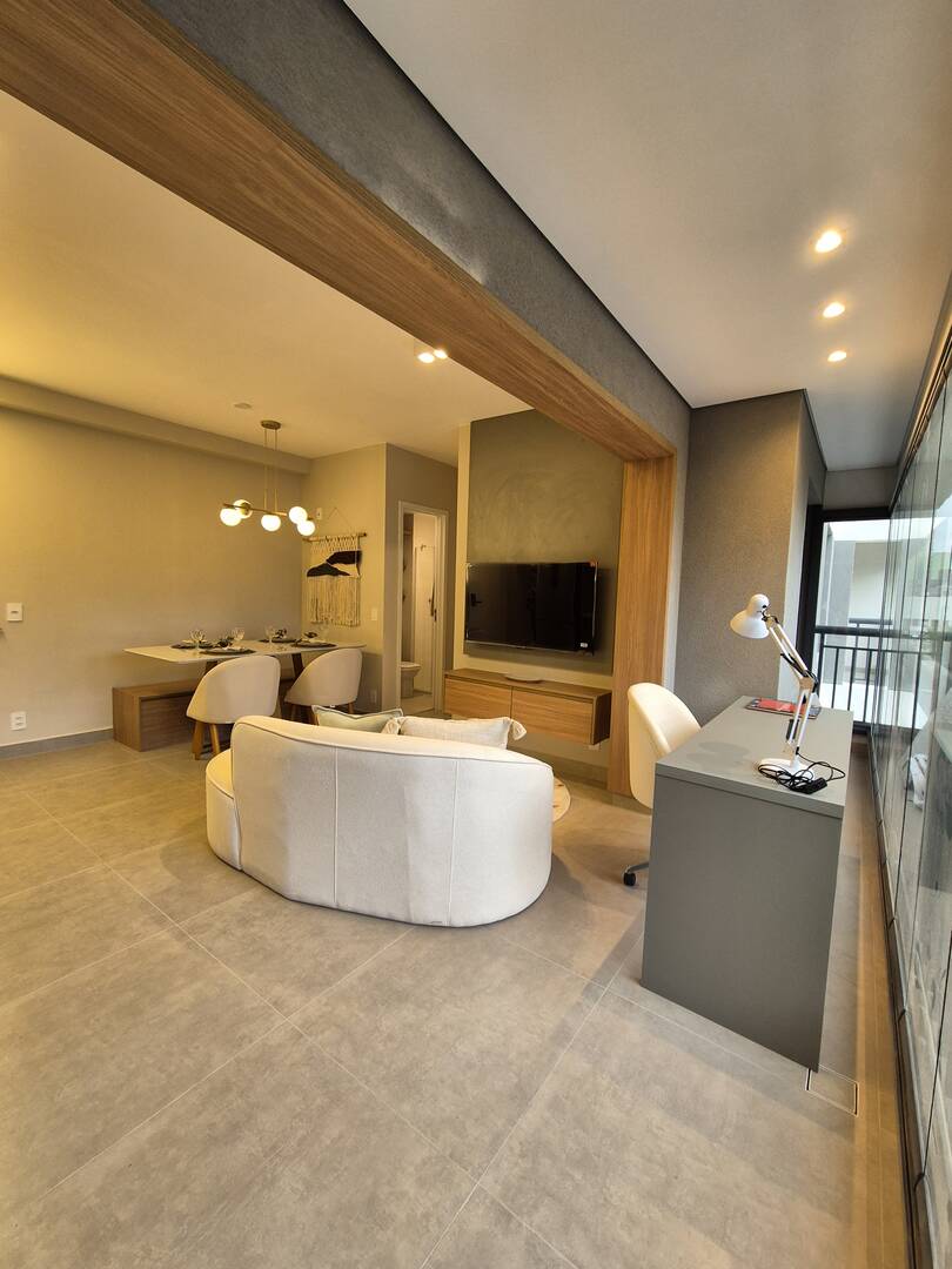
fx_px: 477
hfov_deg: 89.9
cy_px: 634
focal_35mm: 13
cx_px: 476
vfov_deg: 106.2
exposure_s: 1/60
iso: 160
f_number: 2.2
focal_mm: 2.2
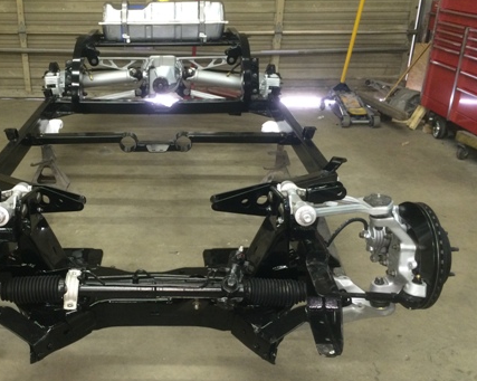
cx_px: 162
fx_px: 550
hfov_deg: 46.2
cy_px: 214
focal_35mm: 39
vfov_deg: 38.1
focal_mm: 4.15
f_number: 2.2
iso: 200
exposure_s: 1/16
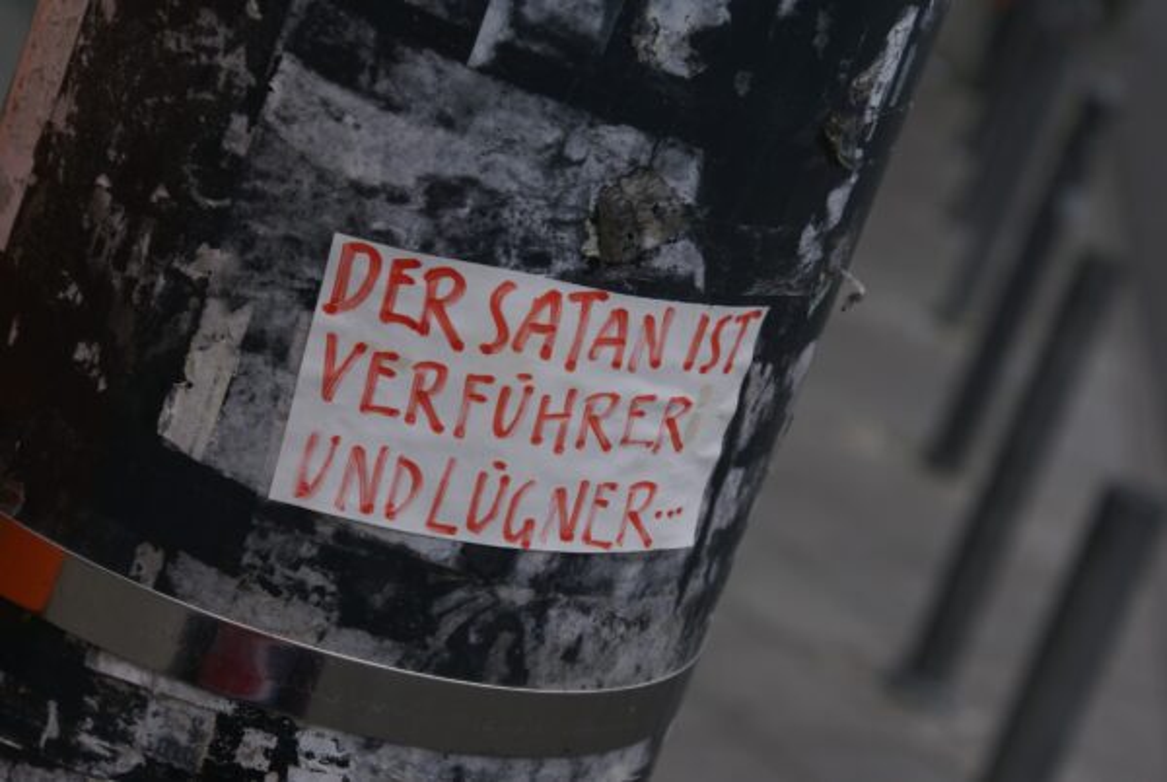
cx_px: 584
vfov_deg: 13.1
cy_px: 391
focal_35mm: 105
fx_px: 3409
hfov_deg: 19.4
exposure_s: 1/160
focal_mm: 70
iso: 100
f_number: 9
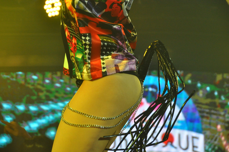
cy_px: 76
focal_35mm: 120
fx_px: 762
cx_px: 114
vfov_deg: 11.4
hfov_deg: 17.1
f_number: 5
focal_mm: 80
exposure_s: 1/500
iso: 1600
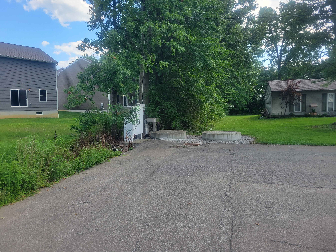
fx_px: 252
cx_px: 168
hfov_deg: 67.3
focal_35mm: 26
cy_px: 126
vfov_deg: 53.1
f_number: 1.8
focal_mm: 5.4
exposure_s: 1/611
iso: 40
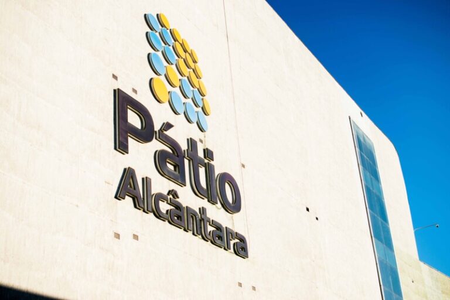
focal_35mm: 52
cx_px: 225
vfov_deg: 25.8
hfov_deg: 37.9
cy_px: 150
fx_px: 656
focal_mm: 35
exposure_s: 1/1000
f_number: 3.5
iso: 100
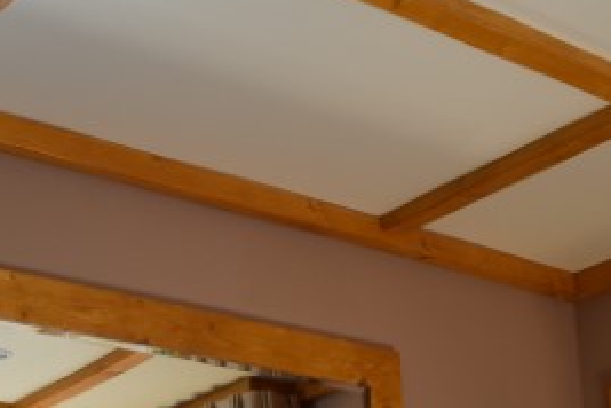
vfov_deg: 14.7
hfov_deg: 22.8
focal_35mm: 89
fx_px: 1510
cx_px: 236
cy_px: 541
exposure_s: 1/60
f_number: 4
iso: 560
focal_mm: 22
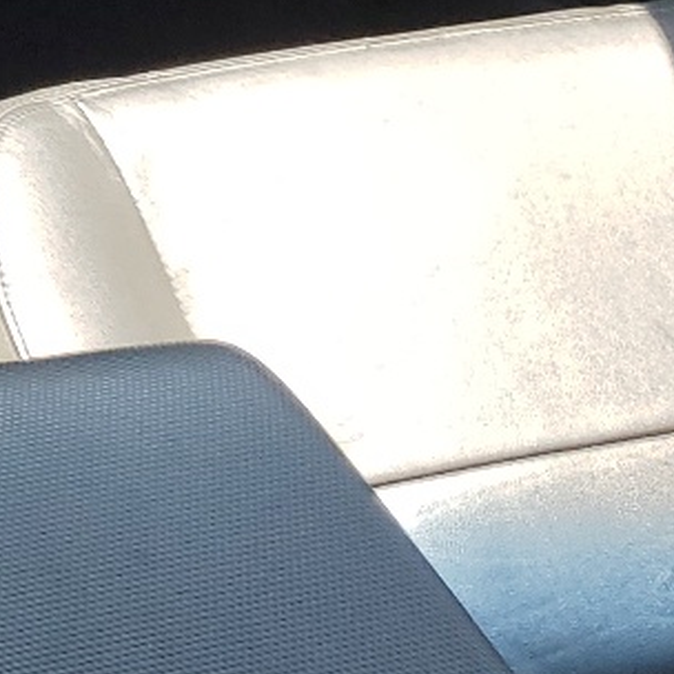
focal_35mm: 121
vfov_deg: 13.3
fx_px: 2665
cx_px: -949
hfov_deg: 11.7
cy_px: -437
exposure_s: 1/400
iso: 50
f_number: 1.5
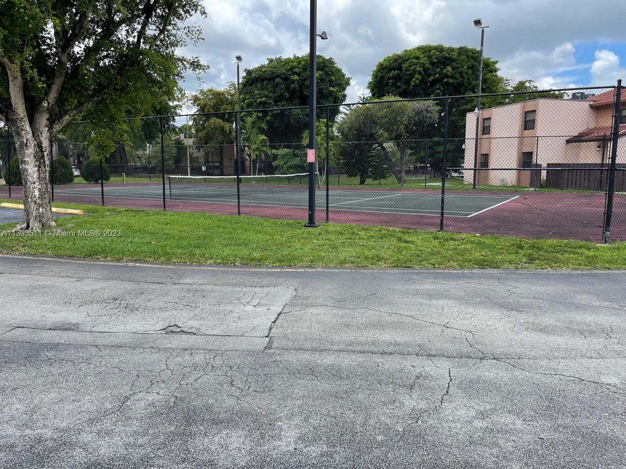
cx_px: 313
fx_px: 470
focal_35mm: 26
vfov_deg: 53.1
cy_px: 234
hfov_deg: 67.3
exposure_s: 1/1238
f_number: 1.6
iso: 32
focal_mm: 5.1
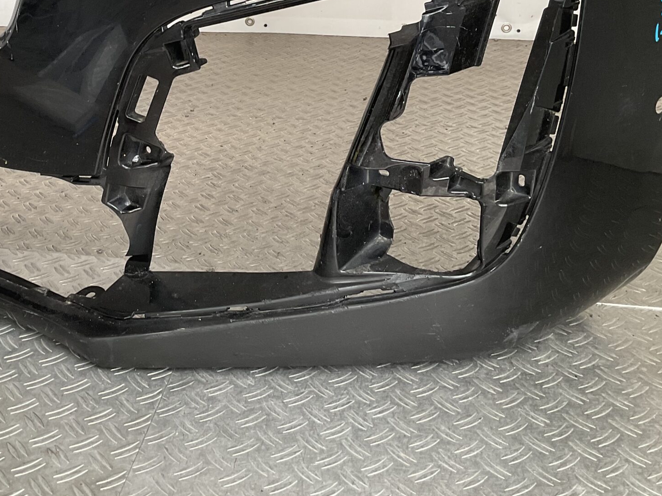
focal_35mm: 51
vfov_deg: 27.9
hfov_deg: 36.6
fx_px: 975
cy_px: 95
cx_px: 165
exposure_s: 1/50
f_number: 1.8
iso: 40
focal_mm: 3
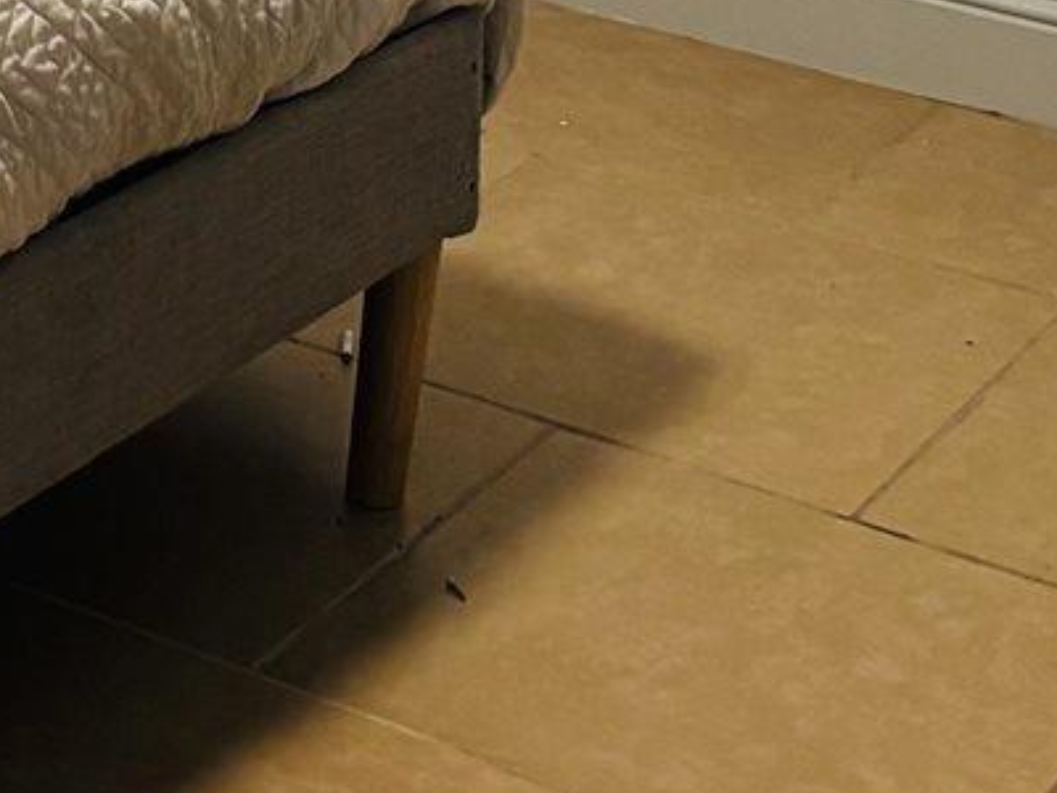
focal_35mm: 133
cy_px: -1012
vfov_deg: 10.0
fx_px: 4061
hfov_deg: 13.8
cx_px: -581
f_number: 1.6
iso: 160
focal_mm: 5.96
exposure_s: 1/60
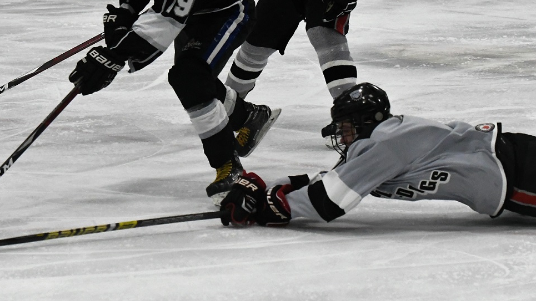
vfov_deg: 8.2
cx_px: 218
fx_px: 2089
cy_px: 86
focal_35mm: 147
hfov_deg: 14.6
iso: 5000
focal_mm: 70
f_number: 4.5
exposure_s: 1/1000
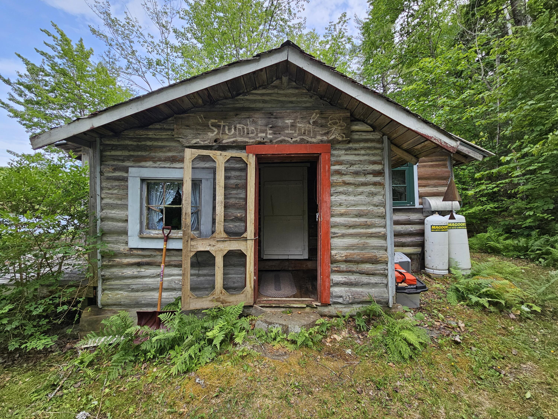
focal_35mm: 13
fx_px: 210
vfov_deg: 89.9
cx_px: 279
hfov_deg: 106.2
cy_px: 210
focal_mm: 2.2
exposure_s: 1/341
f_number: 2.2
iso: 50
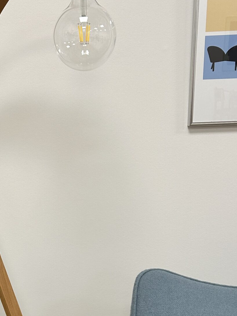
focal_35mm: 61
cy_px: 257
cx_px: 42
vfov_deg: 30.8
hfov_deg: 23.6
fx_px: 557
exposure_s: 1/100
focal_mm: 5.7
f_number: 1.5
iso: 50
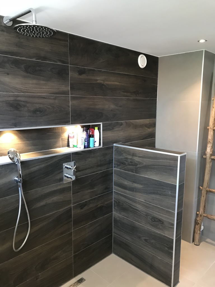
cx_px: 108
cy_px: 144
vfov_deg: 63.4
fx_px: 232
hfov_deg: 49.7
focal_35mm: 28
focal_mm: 3.99
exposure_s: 1/17
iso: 80
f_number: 1.8
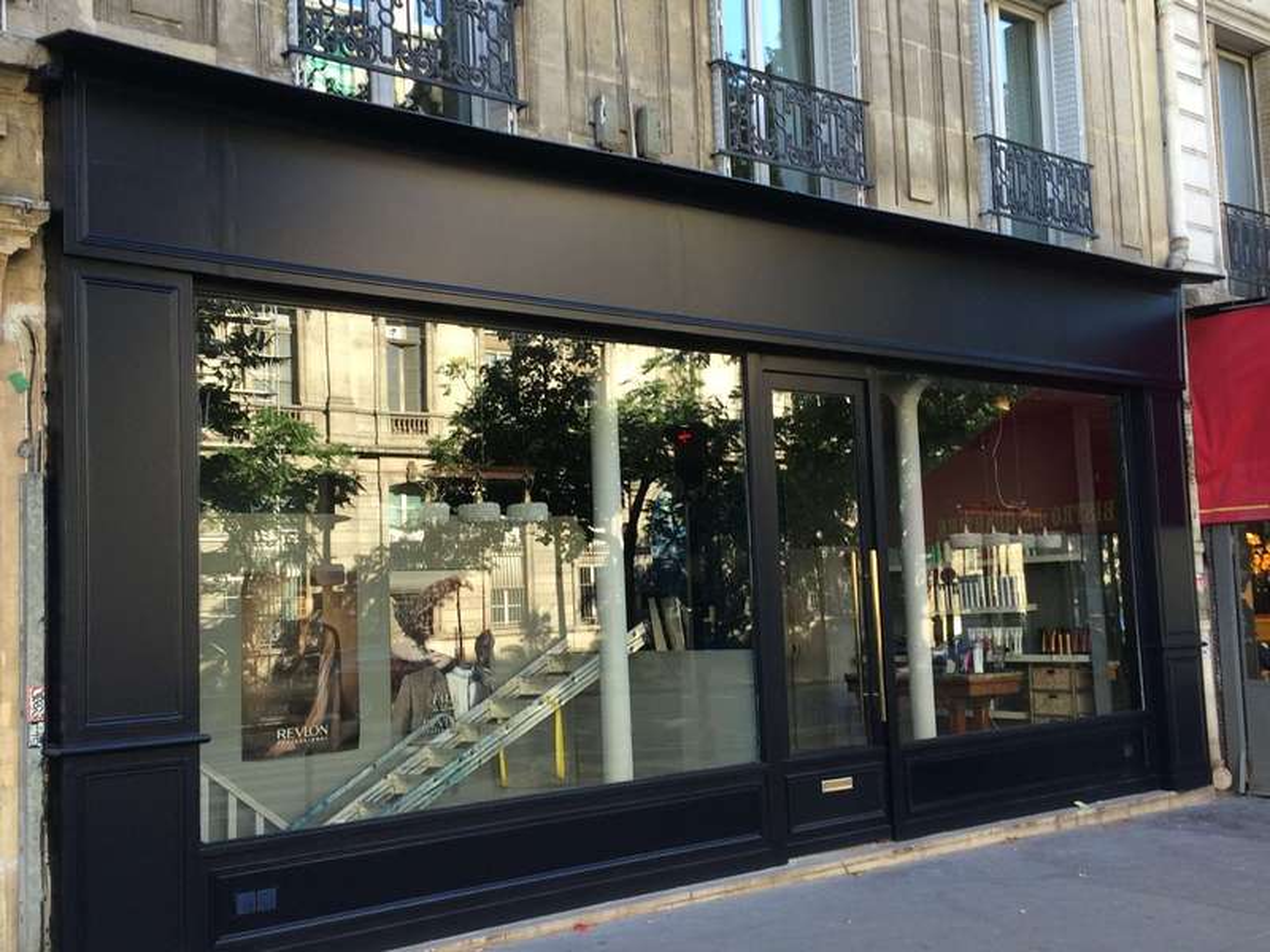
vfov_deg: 48.2
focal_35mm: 29
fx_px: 1064
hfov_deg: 61.7
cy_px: 476
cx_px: 635
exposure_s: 1/100
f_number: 2.2
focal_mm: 4.15
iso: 32
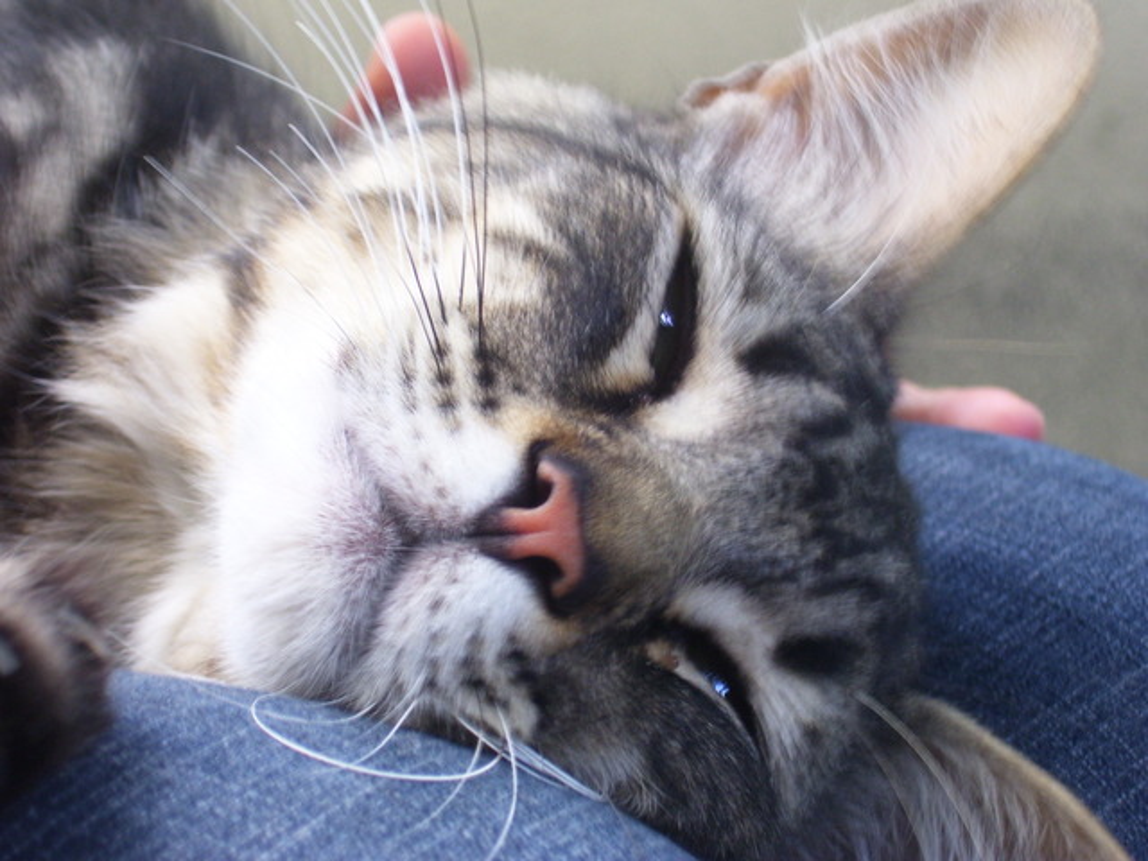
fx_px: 2885
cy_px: 430
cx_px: 574
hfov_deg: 22.5
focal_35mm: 87
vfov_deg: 17.0
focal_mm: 14.3
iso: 160
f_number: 4.3
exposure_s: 1/8
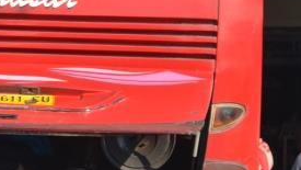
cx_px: -204
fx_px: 2571
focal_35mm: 322
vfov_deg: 3.8
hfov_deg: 6.6
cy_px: 135
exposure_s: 1/200
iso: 100
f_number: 6.3
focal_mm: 55
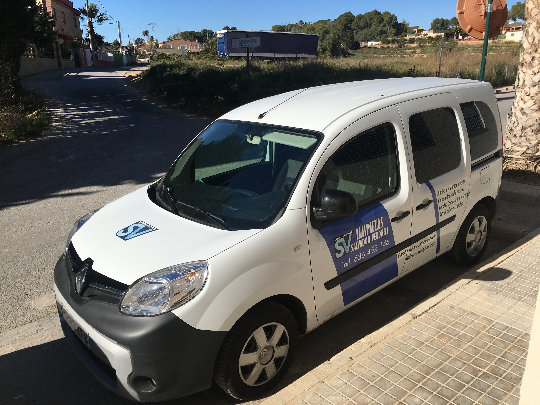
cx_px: 270
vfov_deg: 48.2
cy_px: 202
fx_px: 452
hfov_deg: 61.7
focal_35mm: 29
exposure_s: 1/2331
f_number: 2.2
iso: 25
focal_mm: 4.15
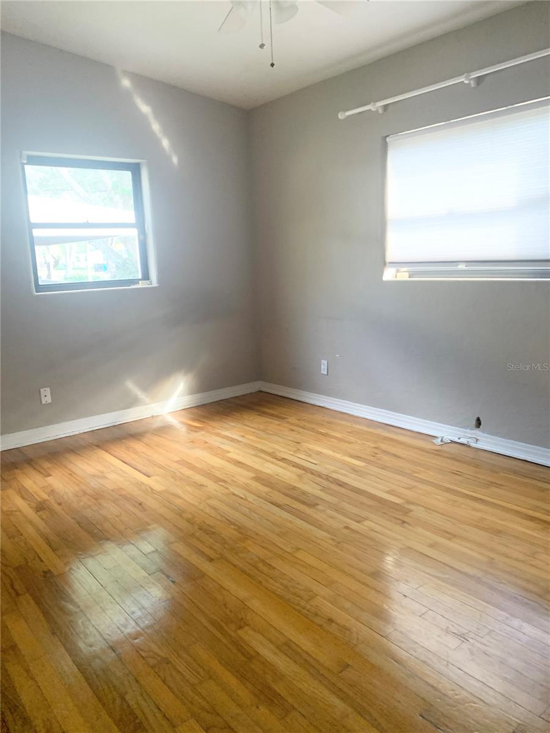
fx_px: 551
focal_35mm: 26
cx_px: 275
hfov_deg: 53.1
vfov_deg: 67.3
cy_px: 366
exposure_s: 1/60
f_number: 1.8
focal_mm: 4.25
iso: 250
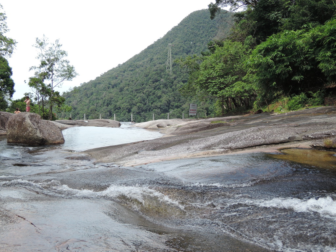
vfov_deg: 36.0
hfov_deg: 46.8
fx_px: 388
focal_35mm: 40
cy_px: 126
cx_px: 168
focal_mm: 8.6
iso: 80
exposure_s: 1/320
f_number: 3.5
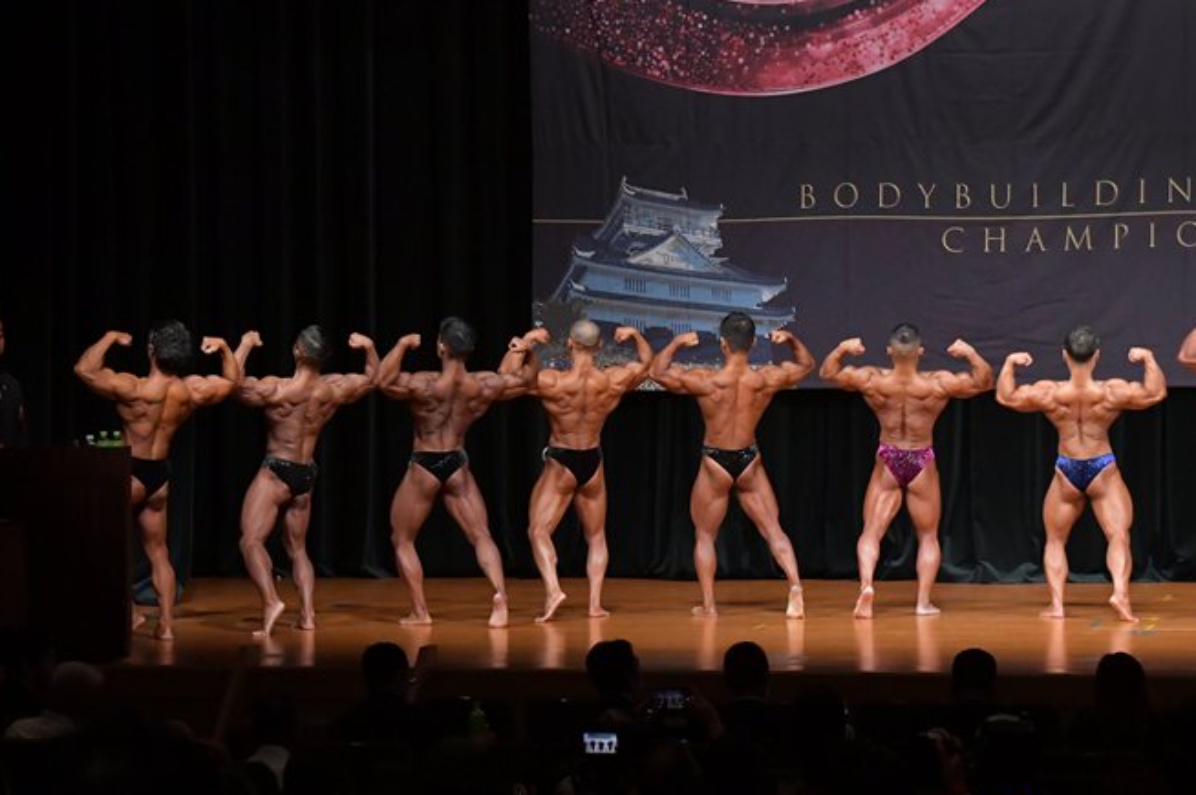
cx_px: 639
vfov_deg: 10.7
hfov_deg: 16.0
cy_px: 435
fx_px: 4249
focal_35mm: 128
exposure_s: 1/400
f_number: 5.6
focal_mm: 72
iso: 5000
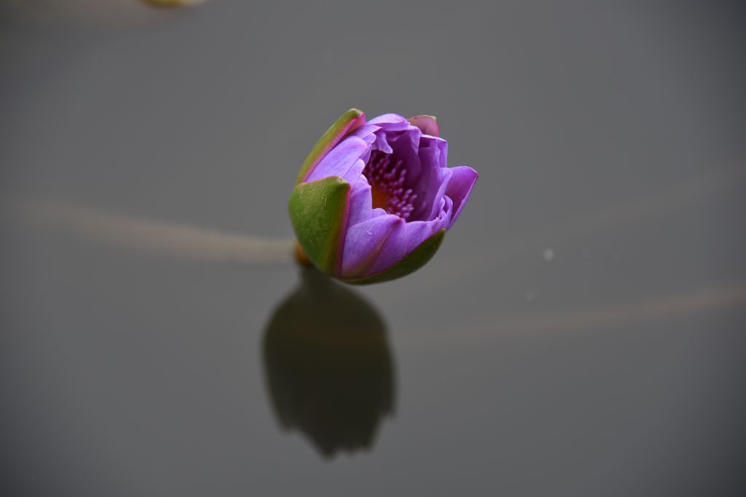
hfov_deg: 17.1
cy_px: 248
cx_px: 373
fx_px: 2487
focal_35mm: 120
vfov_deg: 11.4
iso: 100
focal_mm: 120
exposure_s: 1/200
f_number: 4
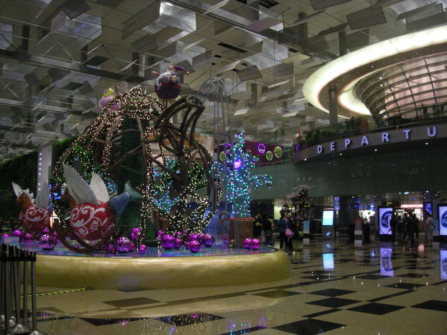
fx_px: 452
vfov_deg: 40.7
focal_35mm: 35
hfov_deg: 52.6
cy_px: 168
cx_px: 224
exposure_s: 1/60
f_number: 2.8
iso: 283
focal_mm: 5.7
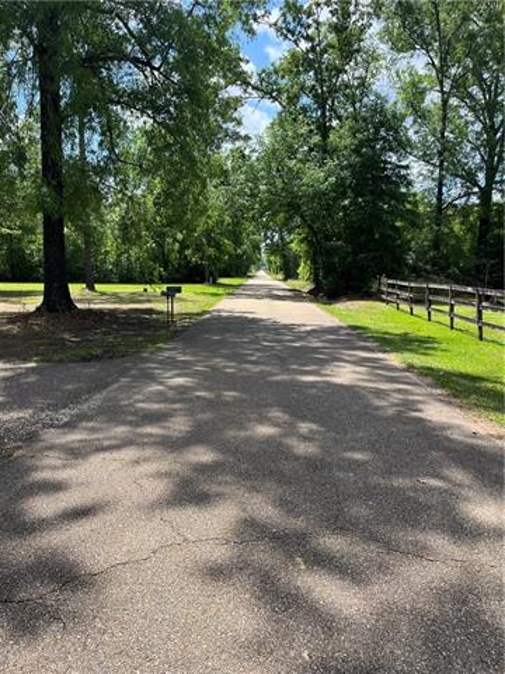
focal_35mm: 26
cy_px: 337
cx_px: 252
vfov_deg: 67.3
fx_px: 506
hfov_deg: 53.1
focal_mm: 5.1
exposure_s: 1/1672
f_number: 1.6
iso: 50
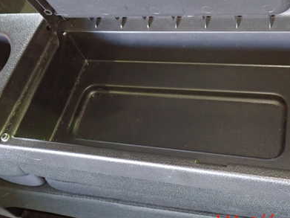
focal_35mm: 46
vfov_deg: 31.1
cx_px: 162
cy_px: 64
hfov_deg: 41.2
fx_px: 385
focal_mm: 5.4
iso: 800
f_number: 2.3
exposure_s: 1/15
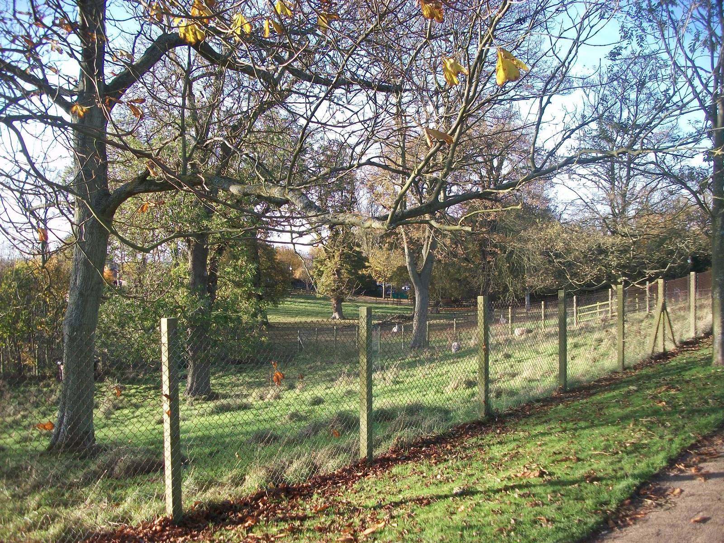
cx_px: 362
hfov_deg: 56.8
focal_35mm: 32
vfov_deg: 44.2
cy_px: 272
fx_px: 669
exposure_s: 1/200
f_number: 2.9
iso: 80
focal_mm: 5.7
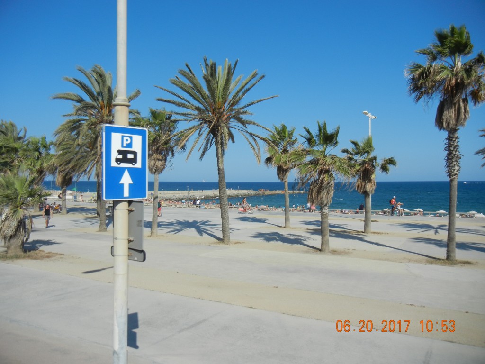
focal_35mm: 30
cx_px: 242
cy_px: 182
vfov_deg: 46.8
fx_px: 420
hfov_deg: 60.0
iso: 160
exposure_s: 1/641
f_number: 7
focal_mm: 5.4
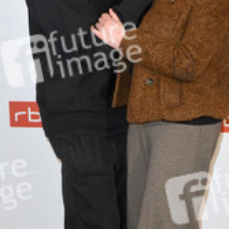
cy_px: 123
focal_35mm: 106
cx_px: 111
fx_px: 793
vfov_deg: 16.4
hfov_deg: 16.4
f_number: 6.3
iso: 2500
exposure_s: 1/200
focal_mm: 52
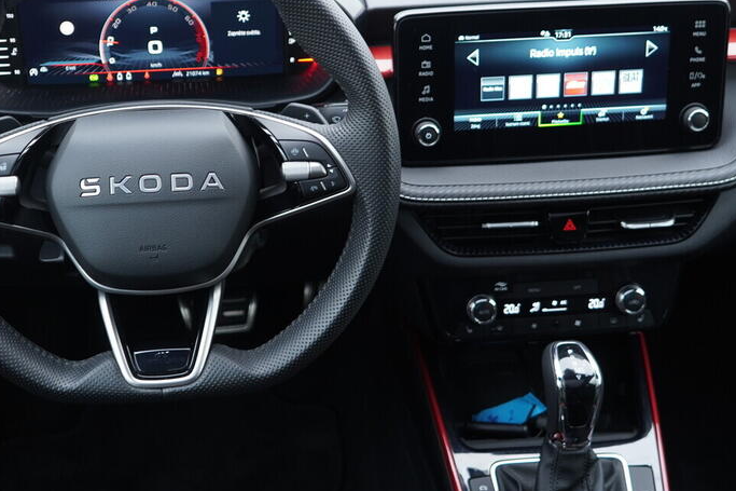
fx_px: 1104
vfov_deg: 25.0
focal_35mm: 54
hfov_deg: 36.8
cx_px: 300
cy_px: 184
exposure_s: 1/40
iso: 320
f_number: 2.8
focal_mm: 24
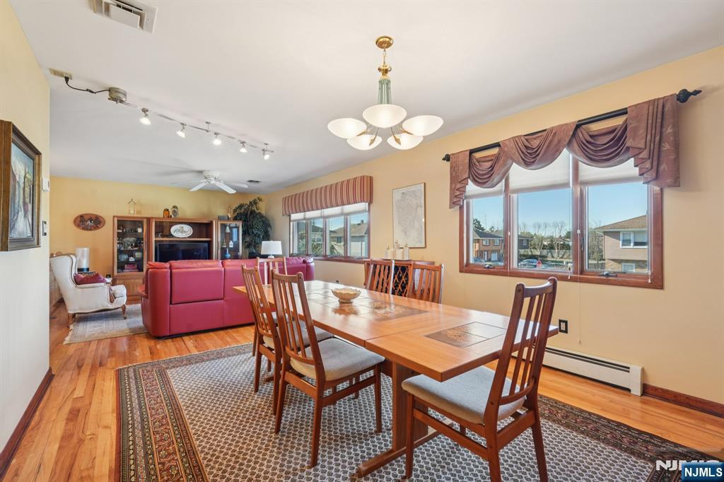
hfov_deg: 96.8
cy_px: 241
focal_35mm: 16
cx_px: 362
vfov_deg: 73.7
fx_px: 322
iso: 400
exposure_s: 1/15
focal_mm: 16
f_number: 9
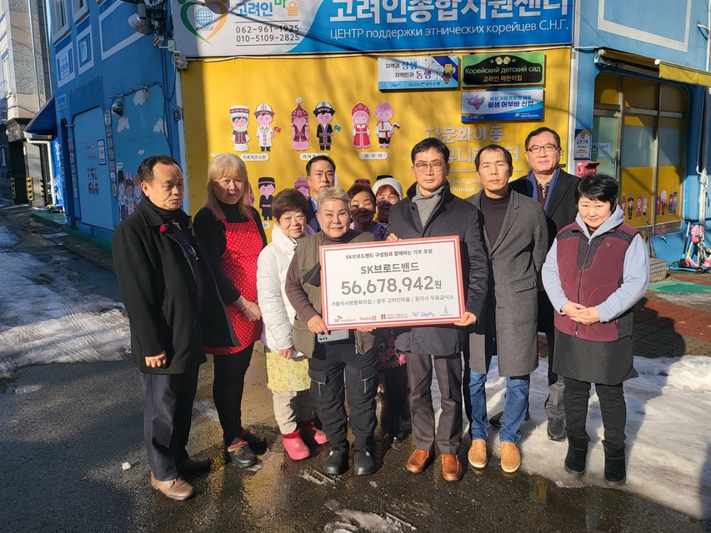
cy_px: 242
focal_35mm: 27
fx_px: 555
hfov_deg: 65.3
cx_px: 373
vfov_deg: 51.3
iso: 40
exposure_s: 1/3185
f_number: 1.8
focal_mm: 5
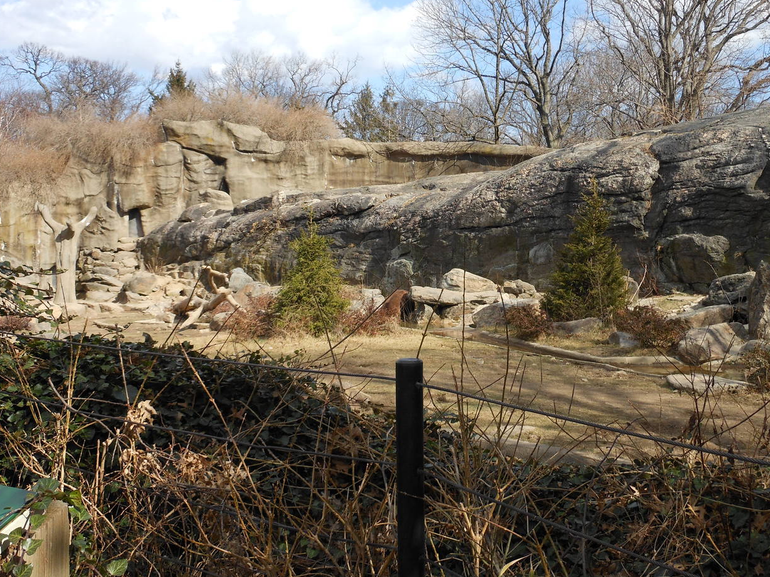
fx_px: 956
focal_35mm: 43
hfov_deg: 43.8
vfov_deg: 33.6
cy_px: 273
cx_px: 393
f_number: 4
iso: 80
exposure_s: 1/400
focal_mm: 5.9
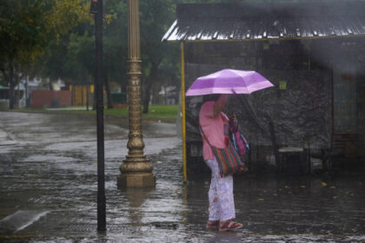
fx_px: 1004
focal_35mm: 99
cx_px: 182
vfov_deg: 13.8
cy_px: 122
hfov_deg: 20.6
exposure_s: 1/2500
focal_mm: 99
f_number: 4
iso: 1600
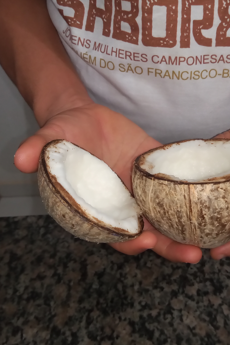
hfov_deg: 45.8
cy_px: 172
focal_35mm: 28
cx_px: 151
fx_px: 268
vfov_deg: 65.5
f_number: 2
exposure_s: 1/24
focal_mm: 3.54
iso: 438
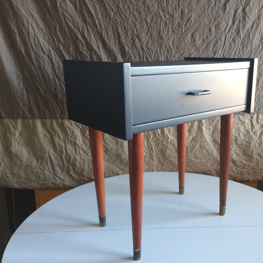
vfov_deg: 47.2
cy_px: 134
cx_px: 162
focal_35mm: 35
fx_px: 301
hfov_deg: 46.9
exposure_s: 1/33
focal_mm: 4.15
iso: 125
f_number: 2.2
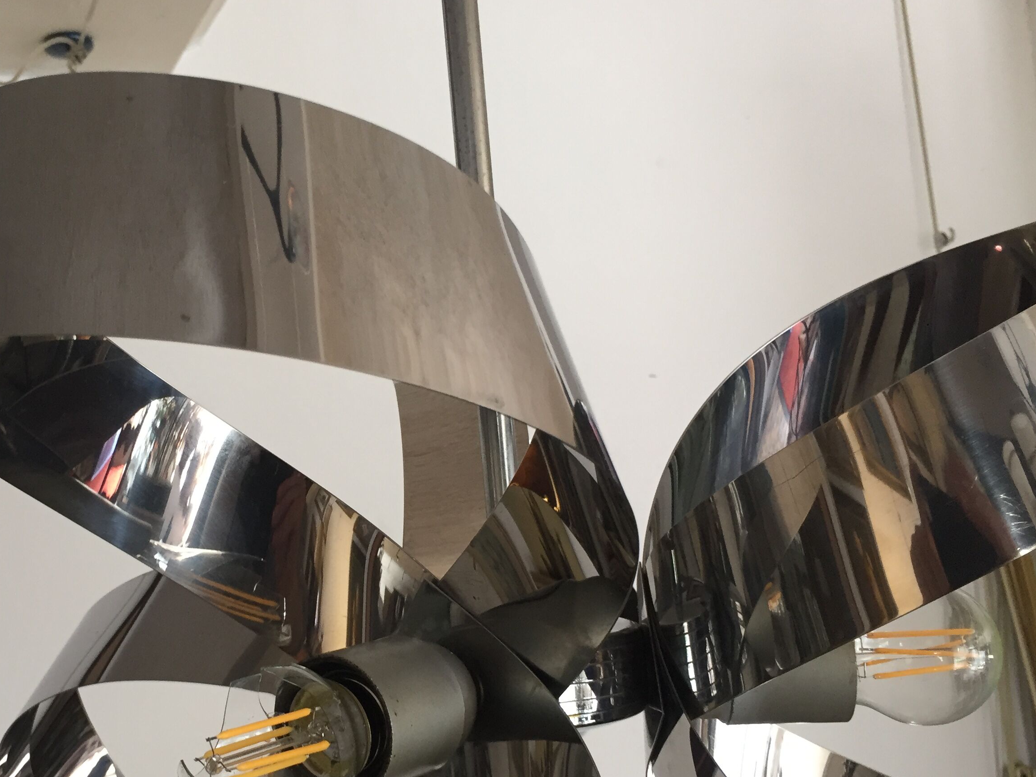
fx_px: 1227
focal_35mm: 41
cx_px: 332
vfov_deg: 34.9
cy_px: 502
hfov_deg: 45.0
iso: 125
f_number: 2.2
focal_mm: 4.15
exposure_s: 1/33
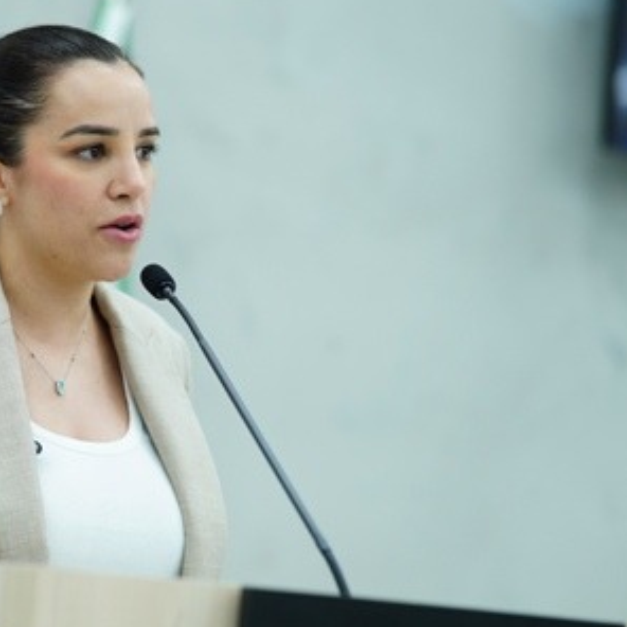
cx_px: 51
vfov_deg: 12.4
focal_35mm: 141
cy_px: 312
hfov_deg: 12.3
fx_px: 2889
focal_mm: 85
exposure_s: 1/125
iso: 640
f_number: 2
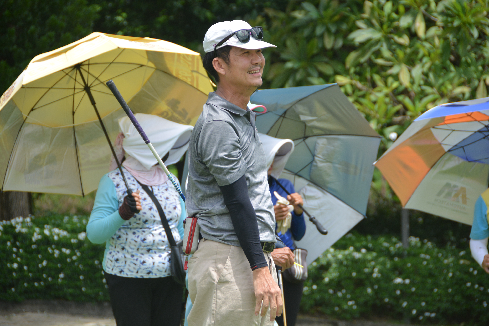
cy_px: 163
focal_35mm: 180
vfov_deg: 7.6
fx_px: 2445
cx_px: 244
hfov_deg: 11.4
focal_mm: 120
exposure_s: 1/1000
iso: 400
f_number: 5.6
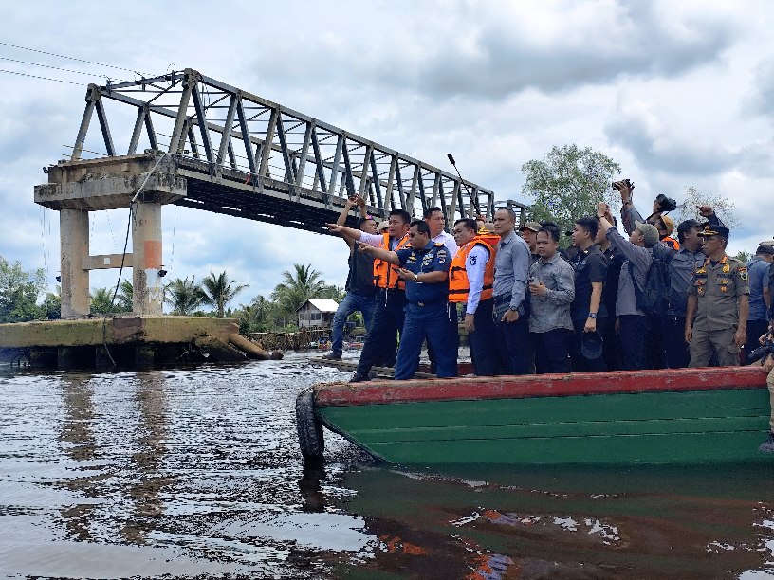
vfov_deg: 31.5
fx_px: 1029
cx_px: 387
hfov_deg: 41.2
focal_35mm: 46
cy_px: 290
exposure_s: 1/1301
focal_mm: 6.19
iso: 50
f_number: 1.65
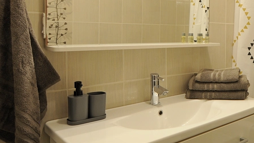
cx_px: 249
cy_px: 42
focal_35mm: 36
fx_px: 242
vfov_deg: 32.4
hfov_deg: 46.9
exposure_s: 1/2
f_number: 10
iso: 200
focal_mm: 10
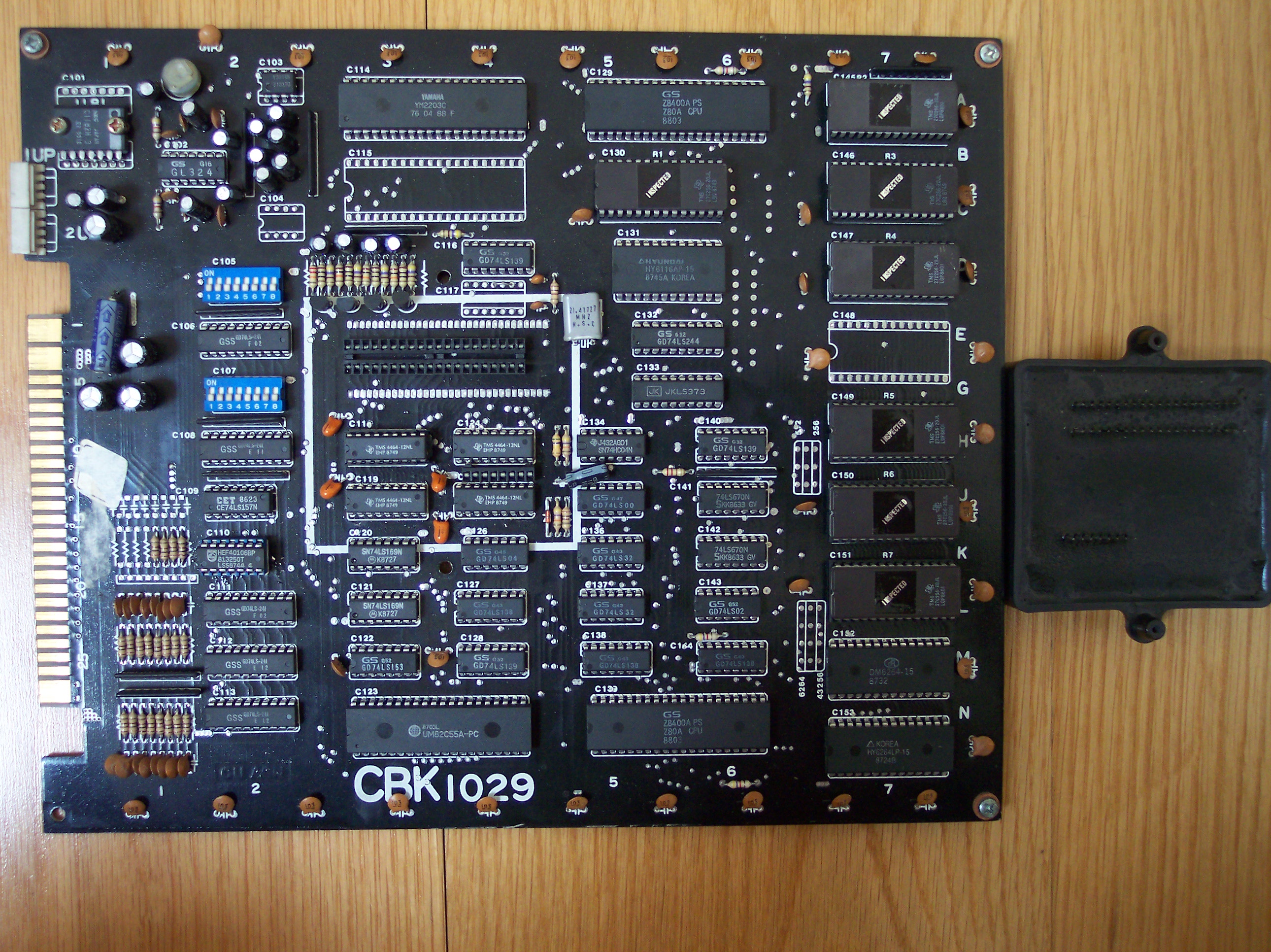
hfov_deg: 49.0
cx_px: 636
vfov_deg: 37.7
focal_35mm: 38
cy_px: 476
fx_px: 1394
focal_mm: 8
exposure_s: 1/15
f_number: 2.8
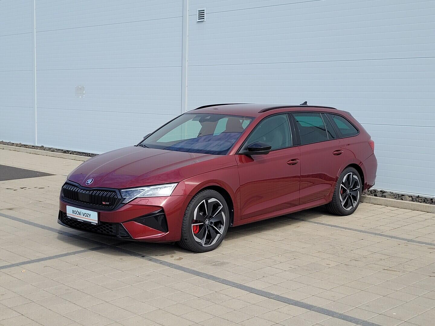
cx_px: 218
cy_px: 163
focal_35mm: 26
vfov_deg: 53.1
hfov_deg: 67.3
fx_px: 327
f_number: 1.8
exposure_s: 1/1951
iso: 40
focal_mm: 5.4
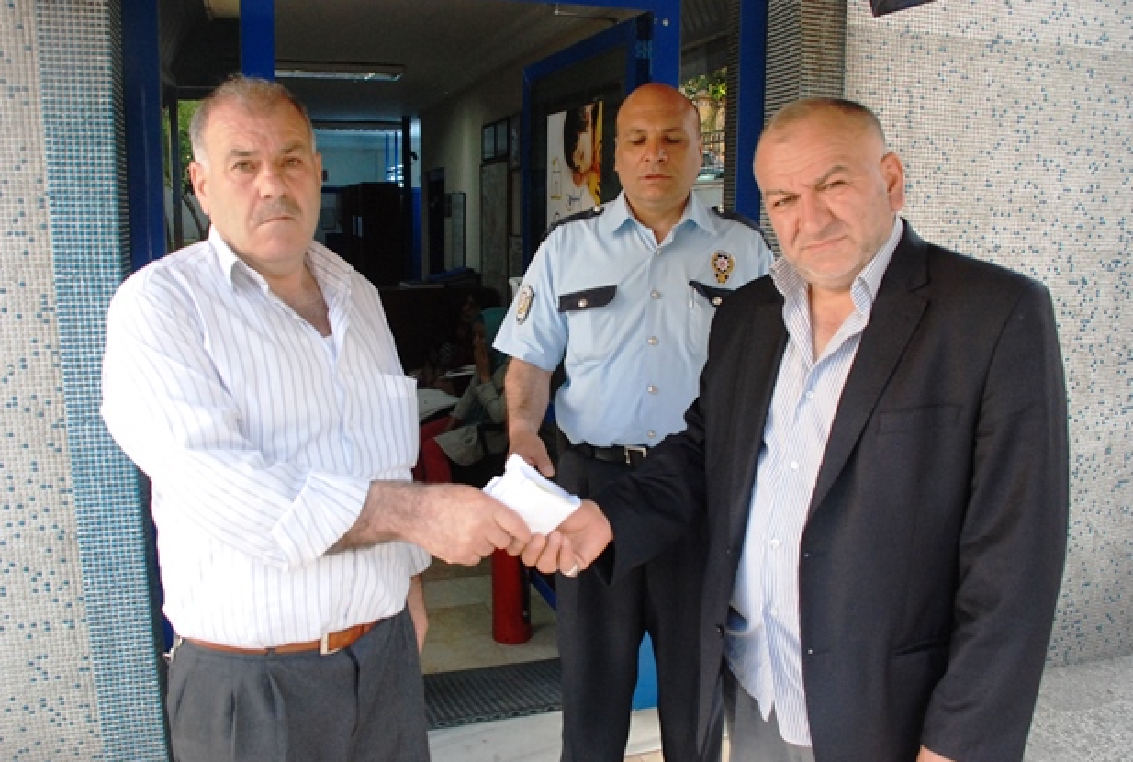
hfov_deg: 65.3
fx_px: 884
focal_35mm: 28
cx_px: 553
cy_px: 376
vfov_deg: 46.7
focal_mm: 18
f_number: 6.3
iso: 1000
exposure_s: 1/160
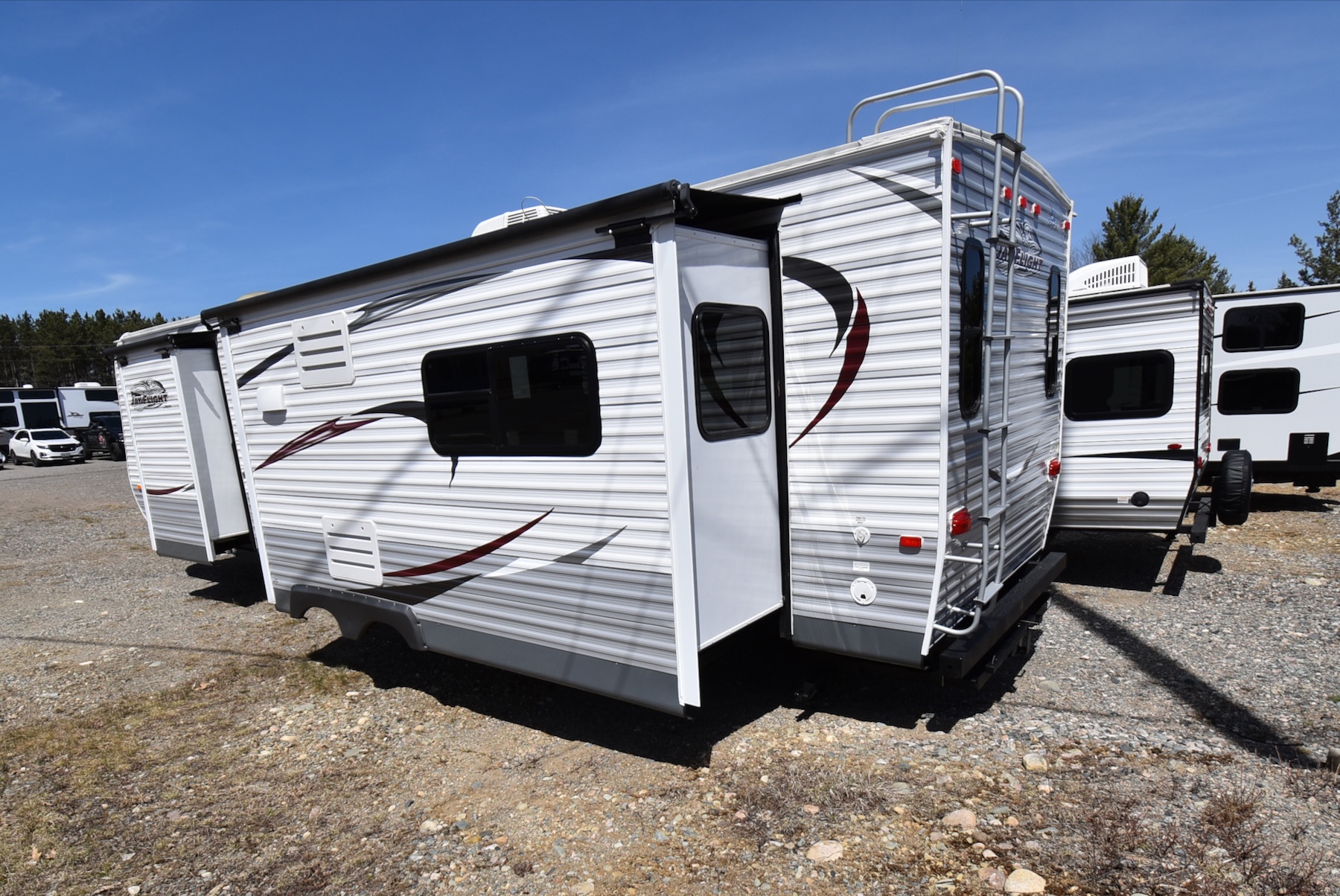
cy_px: 448
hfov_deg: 100.3
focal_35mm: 15
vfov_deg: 77.5
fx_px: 559
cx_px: 670
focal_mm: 10
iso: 200
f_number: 11
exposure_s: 1/500
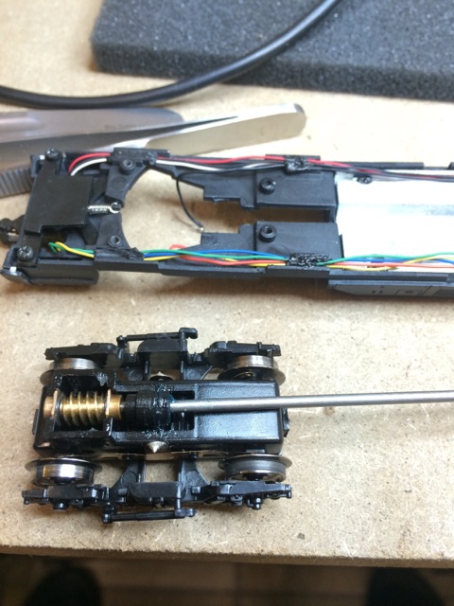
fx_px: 507
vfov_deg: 61.7
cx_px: 227
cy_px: 303
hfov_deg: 48.2
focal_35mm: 29
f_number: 2.2
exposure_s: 1/30
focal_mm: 4.15
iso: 100
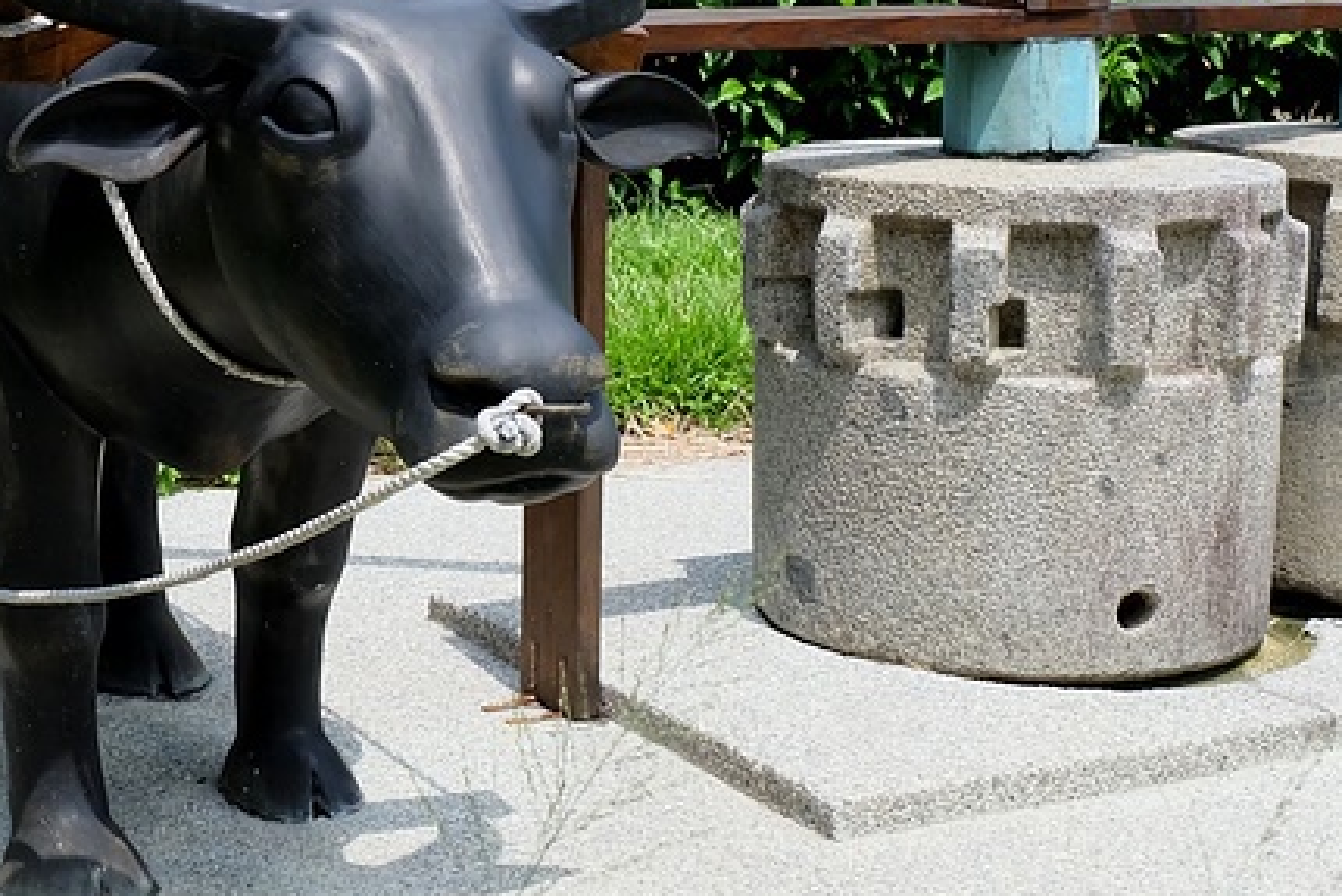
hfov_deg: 29.0
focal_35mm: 69
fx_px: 2573
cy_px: 173
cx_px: 412
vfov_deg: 19.5
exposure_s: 1/1300
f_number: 7.1
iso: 800
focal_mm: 19.2
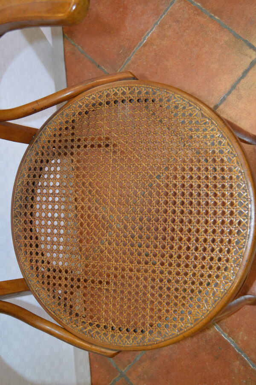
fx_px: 449
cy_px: 192
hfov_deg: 31.8
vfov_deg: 46.4
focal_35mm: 42
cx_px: 128
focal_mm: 28
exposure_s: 1/60
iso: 1100
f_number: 4.5
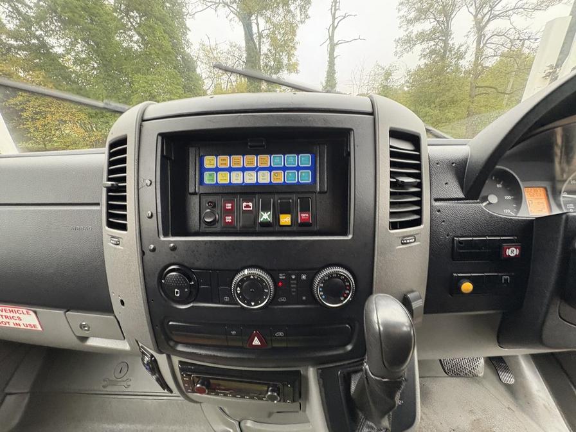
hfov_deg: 102.1
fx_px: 233
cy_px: 216
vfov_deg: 85.7
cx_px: 288
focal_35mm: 14
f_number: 2.2
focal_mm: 2.22
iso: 400
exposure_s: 1/60
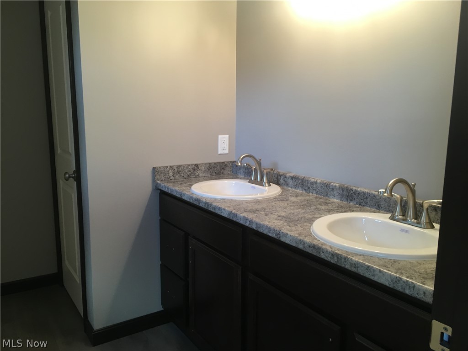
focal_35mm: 29
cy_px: 176
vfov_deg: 48.2
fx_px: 392
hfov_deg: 61.7
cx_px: 234
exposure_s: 1/30
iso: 80
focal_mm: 4.15
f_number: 2.2
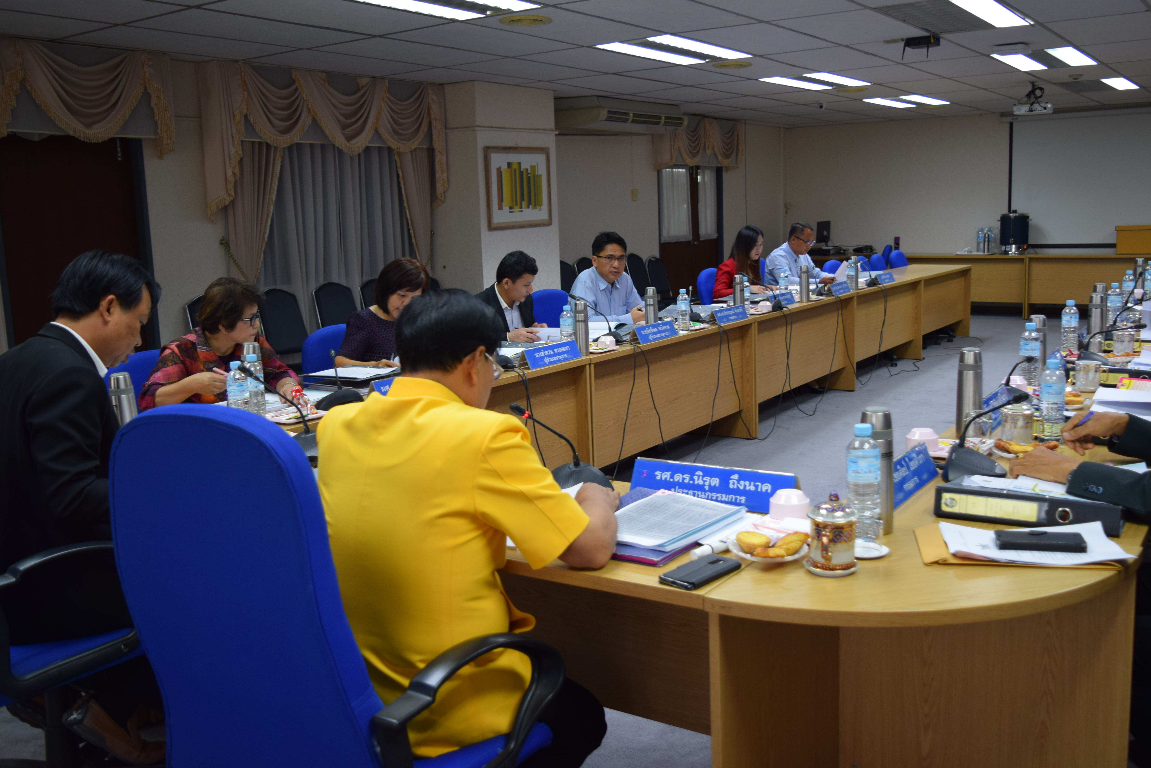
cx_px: 576
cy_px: 384
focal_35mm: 33
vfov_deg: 40.0
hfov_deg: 57.2
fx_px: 1055
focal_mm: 22
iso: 560
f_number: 4
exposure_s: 1/60
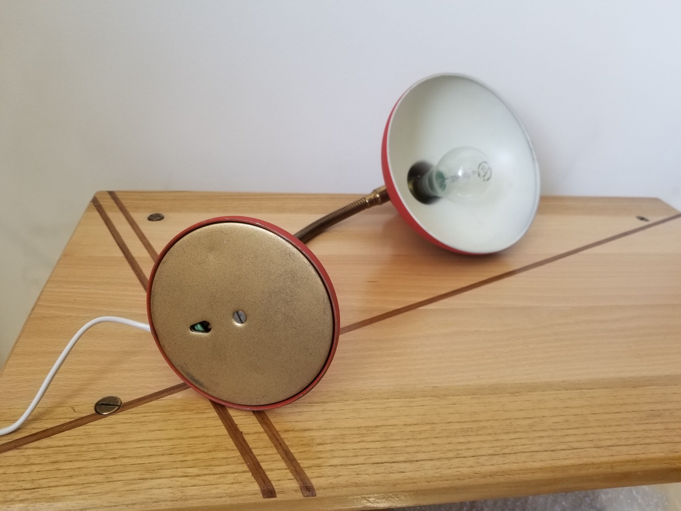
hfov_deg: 67.3
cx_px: 340
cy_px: 256
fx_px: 511
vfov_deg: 53.1
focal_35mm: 26
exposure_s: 1/60
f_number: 1.7
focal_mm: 4.25
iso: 64
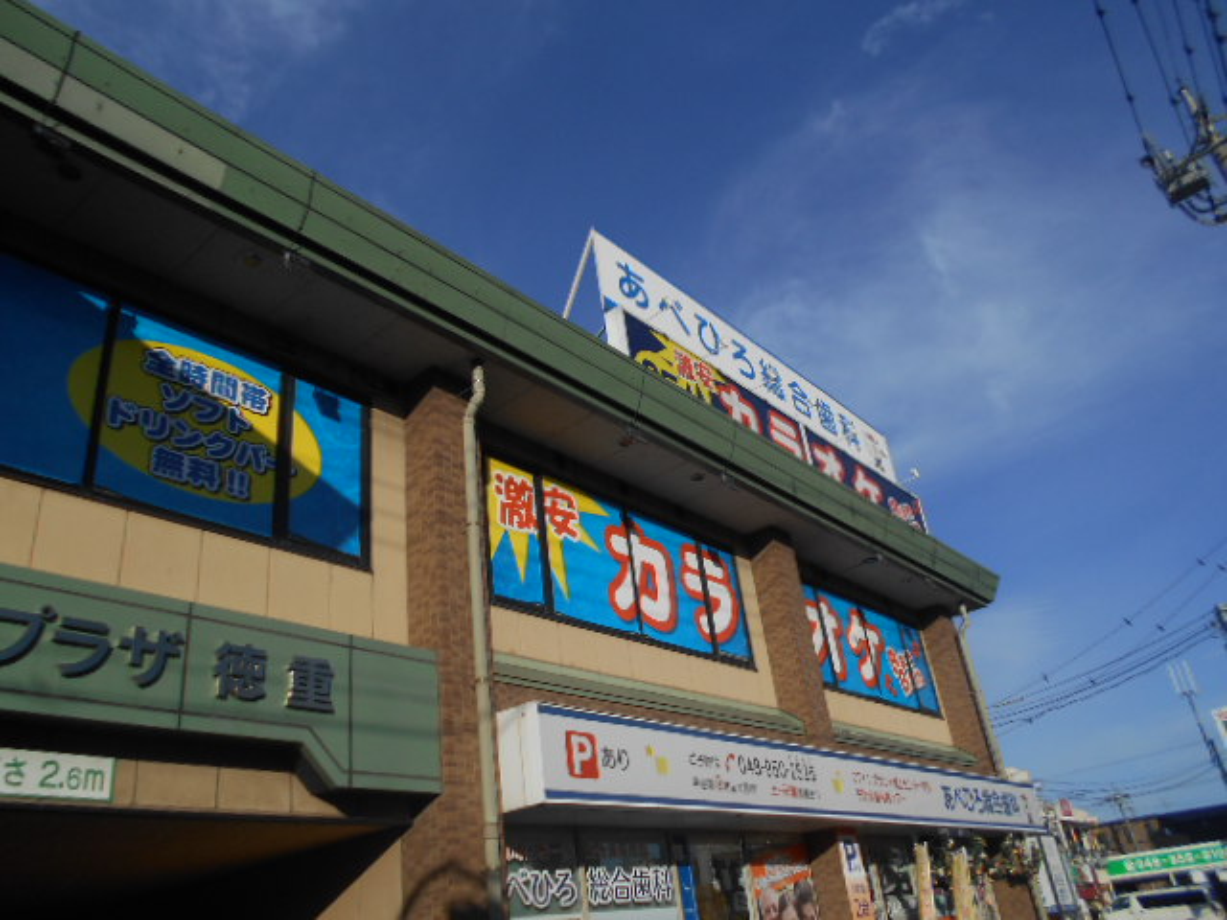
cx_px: 614
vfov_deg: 53.1
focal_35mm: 26
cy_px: 460
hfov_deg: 67.3
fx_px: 922
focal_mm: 4.6
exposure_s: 1/320
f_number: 8
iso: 80
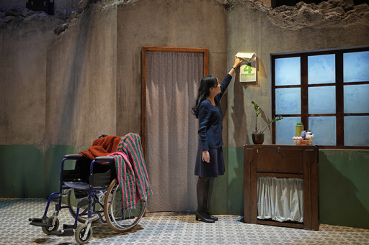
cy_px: 122
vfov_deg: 37.8
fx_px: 359
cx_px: 184
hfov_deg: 54.4
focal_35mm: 35
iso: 500
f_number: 1.4
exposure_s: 1/160
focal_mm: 35
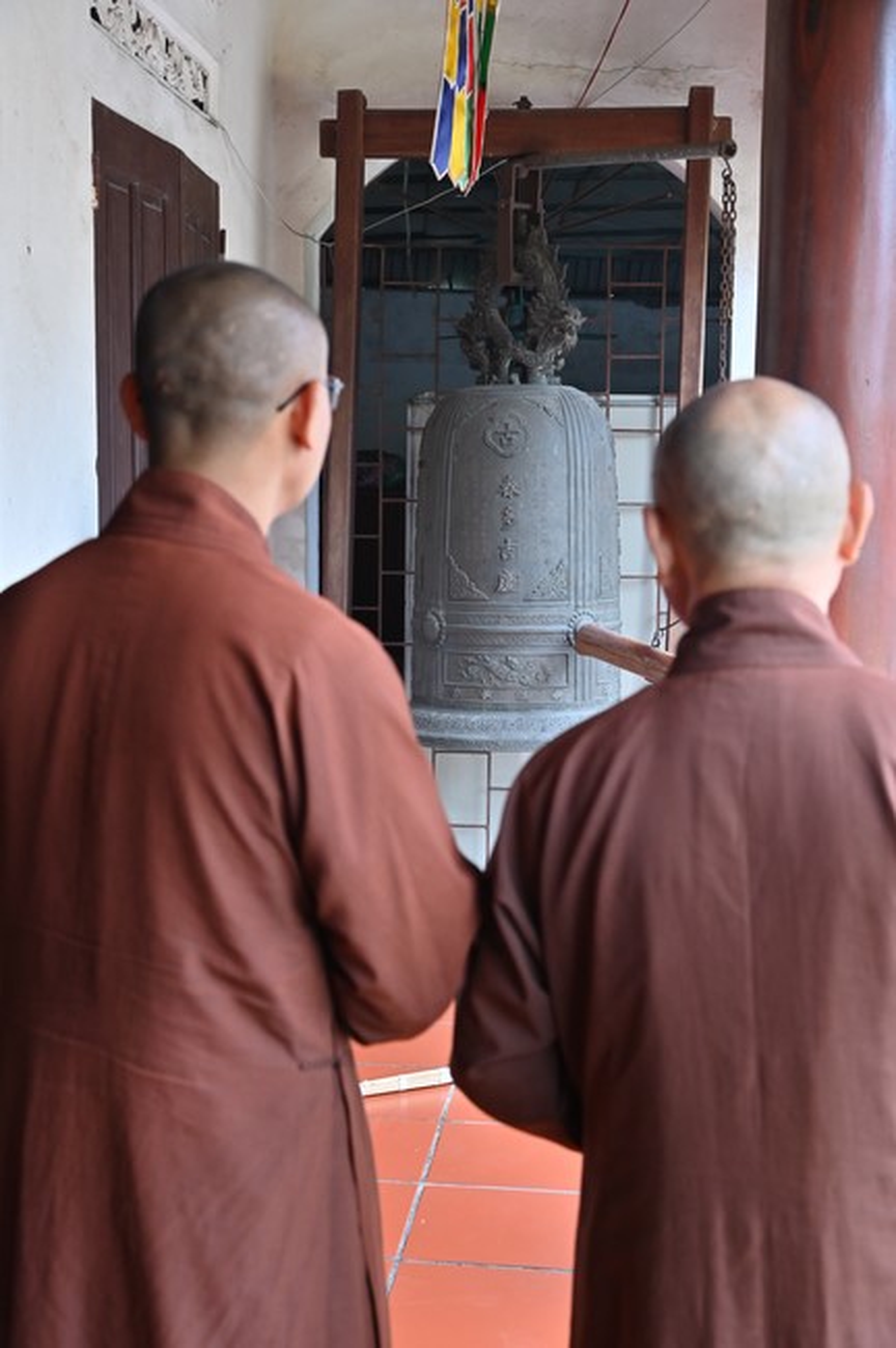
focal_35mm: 48
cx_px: 448
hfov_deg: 28.0
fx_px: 1796
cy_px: 674
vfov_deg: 41.2
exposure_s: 1/100
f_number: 5.6
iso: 1000
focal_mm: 48
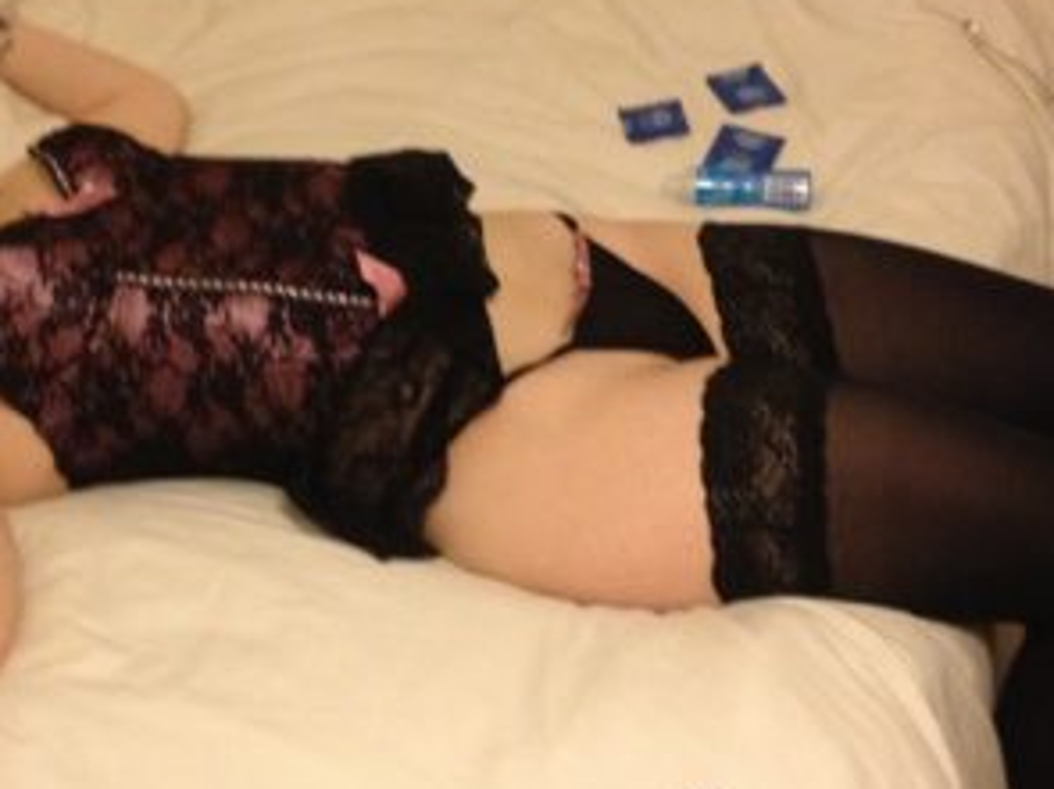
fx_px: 2344
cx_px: 411
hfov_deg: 25.3
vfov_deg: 19.1
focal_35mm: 77
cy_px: 364
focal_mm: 4.28
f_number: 2.4
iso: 400
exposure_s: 1/17
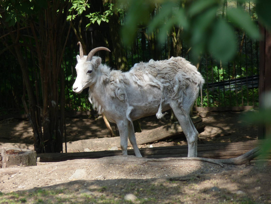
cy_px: 102
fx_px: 5010
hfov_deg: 3.1
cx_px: 136
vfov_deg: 2.3
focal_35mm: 640
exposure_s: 1/125
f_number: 5.2
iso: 80
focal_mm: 108
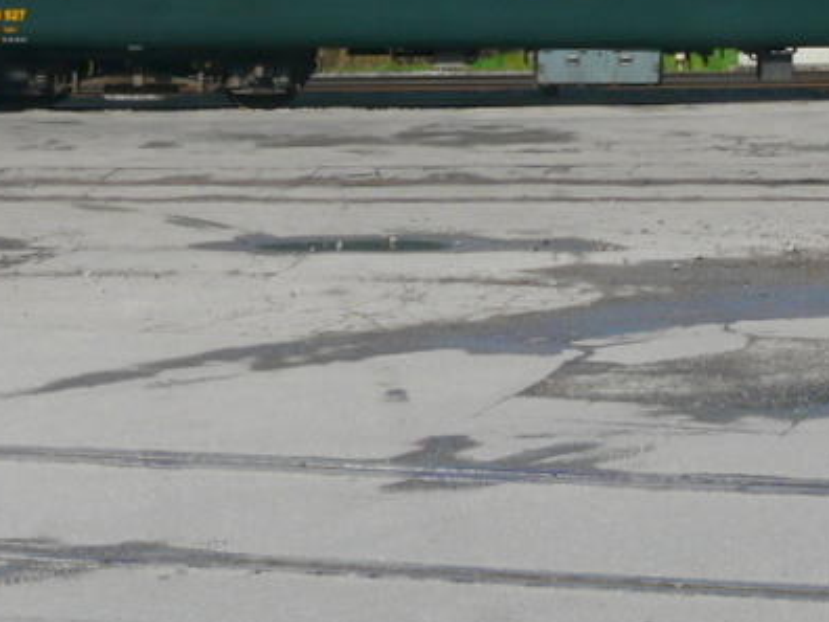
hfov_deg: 19.4
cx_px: 582
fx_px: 2419
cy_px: -119
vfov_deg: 14.2
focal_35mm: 101
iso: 100
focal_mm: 6.5
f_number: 6.3
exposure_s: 1/500
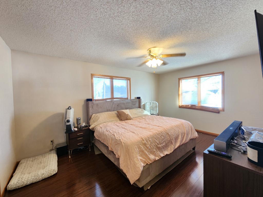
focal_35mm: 13
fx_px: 99
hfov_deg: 106.2
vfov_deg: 89.9
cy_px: 98
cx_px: 132
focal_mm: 2.2
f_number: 2.2
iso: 400
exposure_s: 1/30
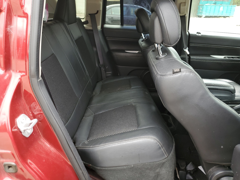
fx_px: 180
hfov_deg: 67.3
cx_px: 120
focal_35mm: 26
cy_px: 90
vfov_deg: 53.1
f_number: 1.5
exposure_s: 1/161
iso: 50
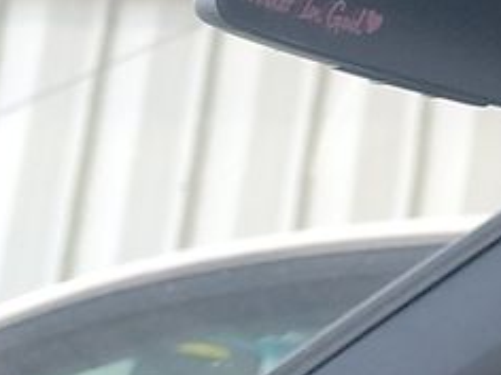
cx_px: 1229
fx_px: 2359
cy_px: -227
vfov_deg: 8.8
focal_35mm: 163
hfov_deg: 10.4
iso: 325
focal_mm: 6.7
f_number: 1.8
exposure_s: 1/59
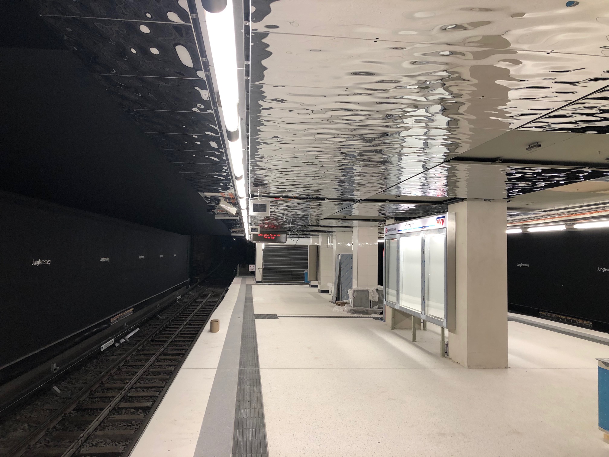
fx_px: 493
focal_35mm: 28
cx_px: 304
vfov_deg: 49.7
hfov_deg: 63.4
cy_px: 228
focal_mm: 3.99
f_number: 1.8
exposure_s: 1/20
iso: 40
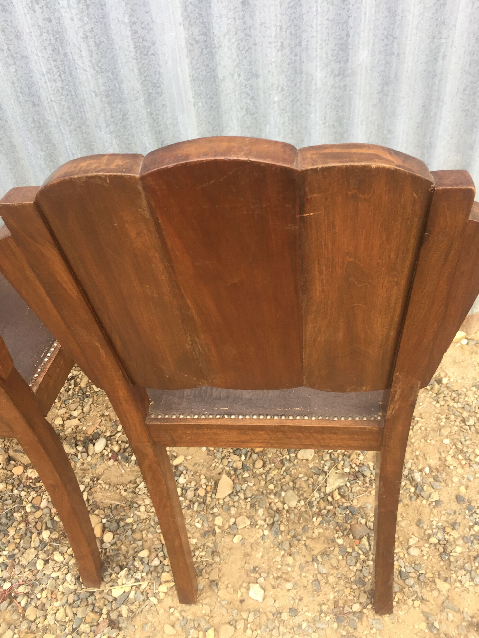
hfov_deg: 48.2
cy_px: 319
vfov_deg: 61.7
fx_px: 535
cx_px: 240
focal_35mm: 29
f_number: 2.2
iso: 50
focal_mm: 4.15
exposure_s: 1/100
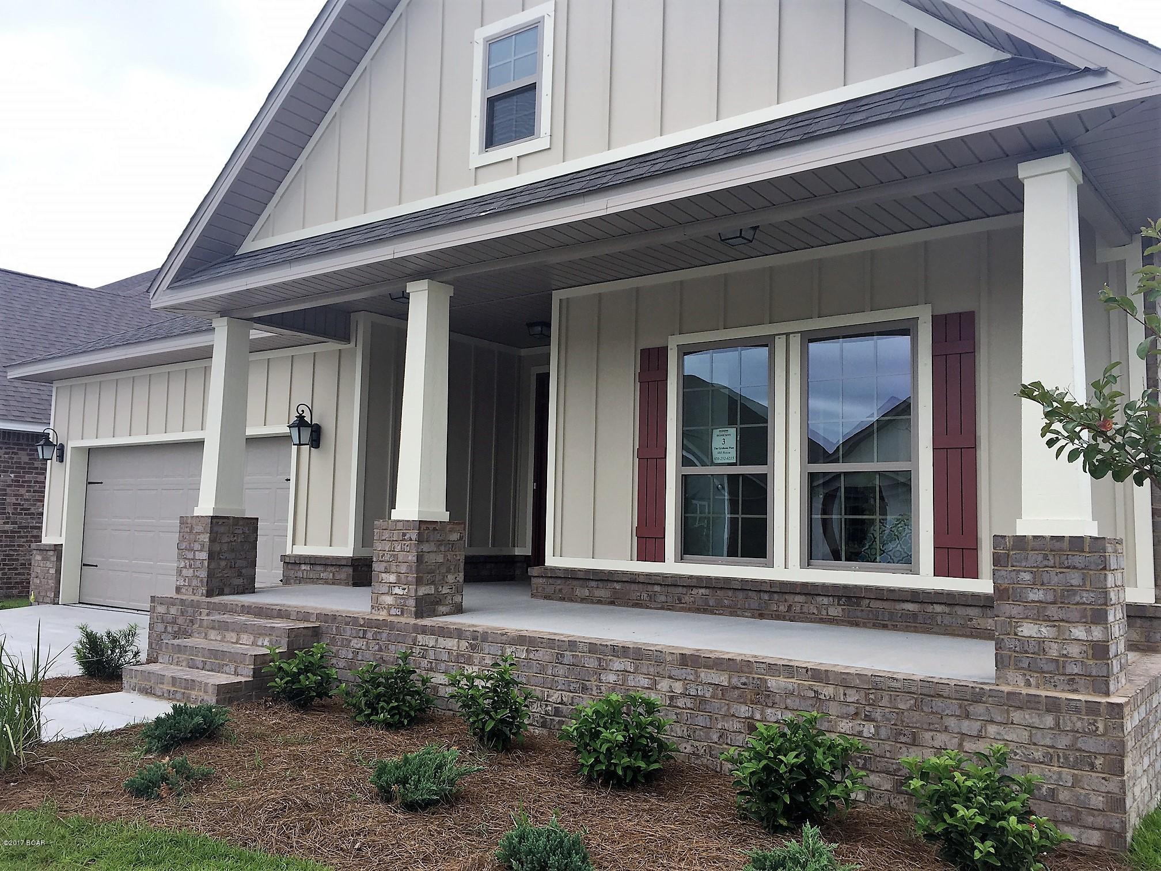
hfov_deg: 61.7
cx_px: 580
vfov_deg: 48.2
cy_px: 436
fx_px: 973
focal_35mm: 29
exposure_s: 1/739
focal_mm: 4.15
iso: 25
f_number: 2.2
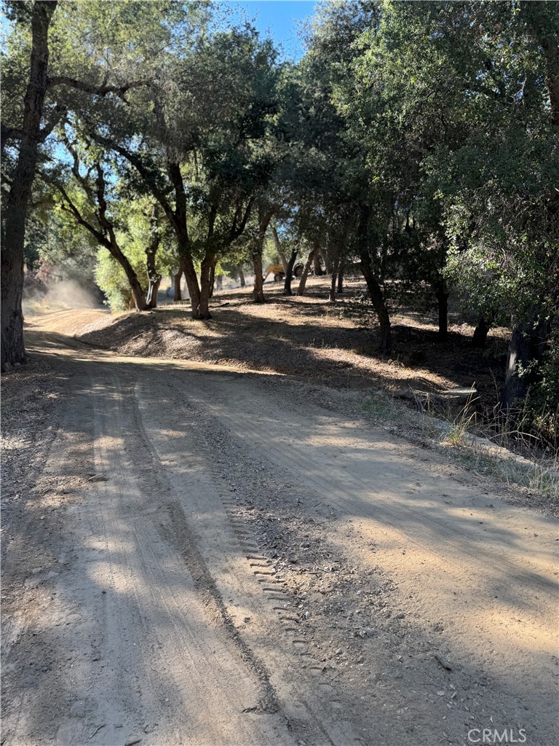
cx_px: 280
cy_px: 373
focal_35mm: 24
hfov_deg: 56.8
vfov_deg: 71.6
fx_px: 517
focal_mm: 6.76
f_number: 1.78
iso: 64
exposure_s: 1/243
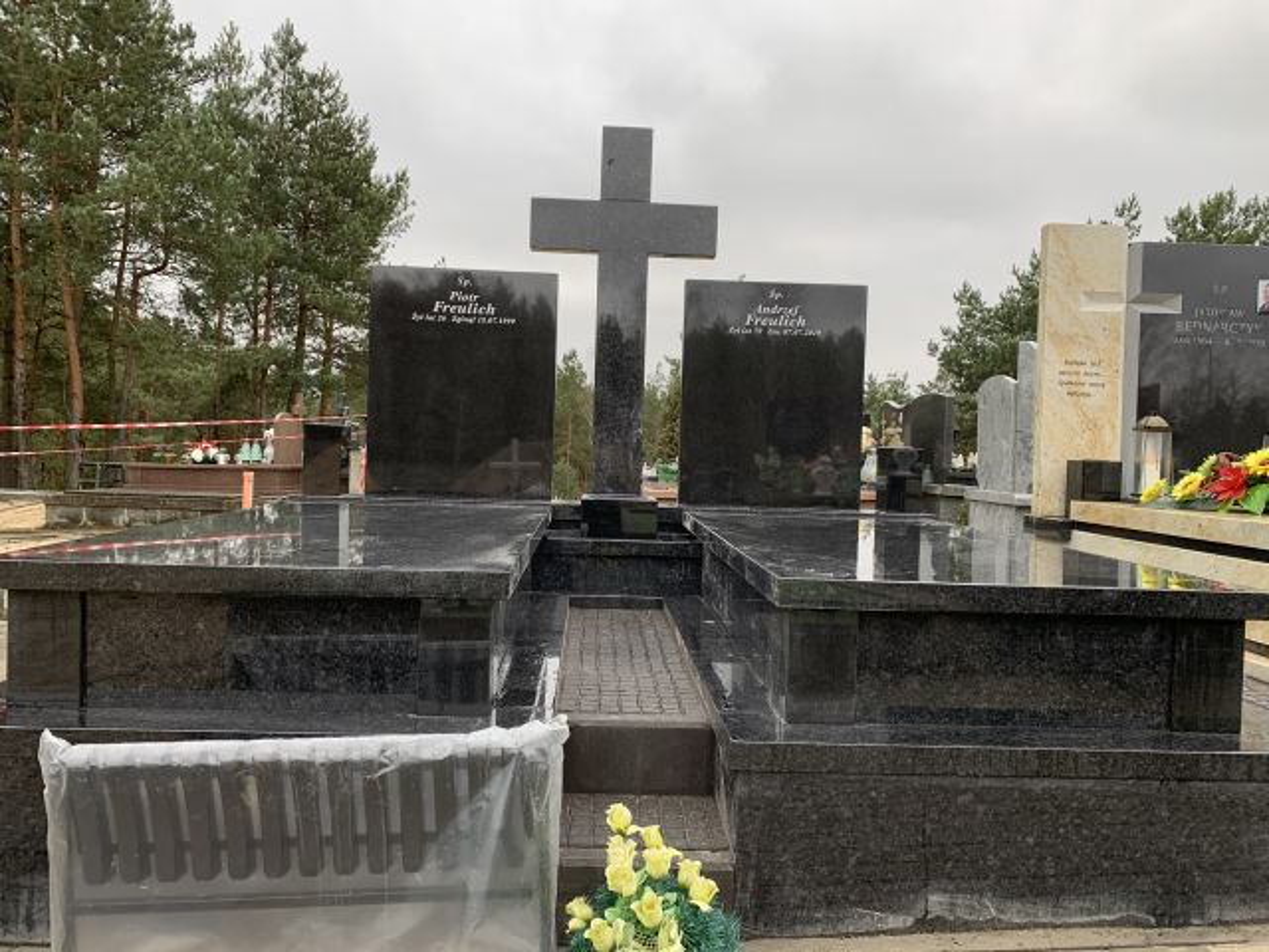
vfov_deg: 53.1
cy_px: 476
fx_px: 953
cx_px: 634
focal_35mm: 26
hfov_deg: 67.3
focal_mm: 4.25
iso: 64
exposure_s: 1/121
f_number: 1.8
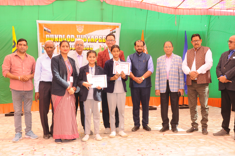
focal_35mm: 44
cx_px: 140
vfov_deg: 30.4
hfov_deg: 44.3
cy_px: 90
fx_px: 287
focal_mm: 24
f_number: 7.1
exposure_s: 1/160
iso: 640
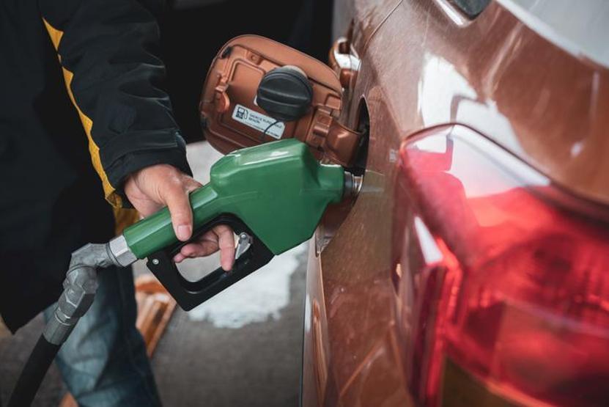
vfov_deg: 24.6
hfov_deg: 36.2
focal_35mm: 55
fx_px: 931
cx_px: 304
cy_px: 204
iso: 100
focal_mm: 55
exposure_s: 1/100
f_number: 4
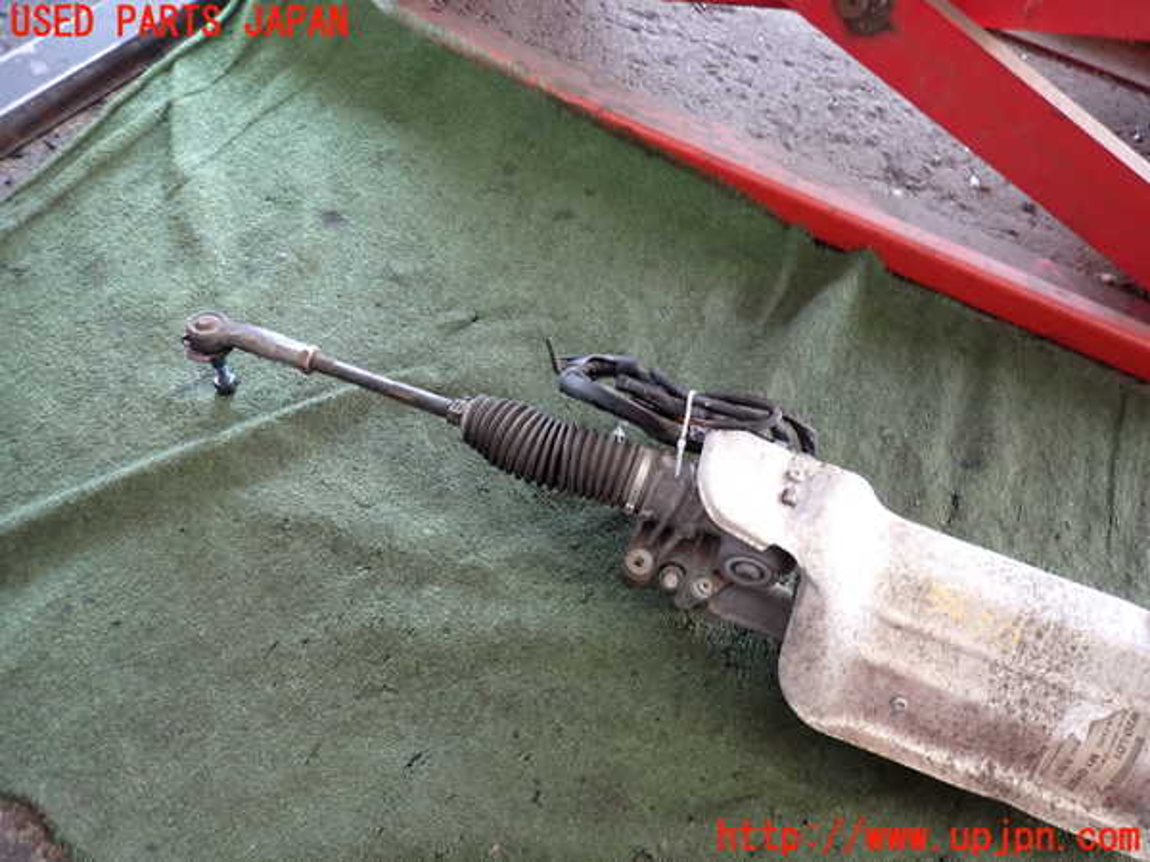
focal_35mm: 25
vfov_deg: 54.9
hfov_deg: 69.4
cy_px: 431
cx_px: 575
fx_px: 831
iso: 250
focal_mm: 4.5
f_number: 2
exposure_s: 1/30
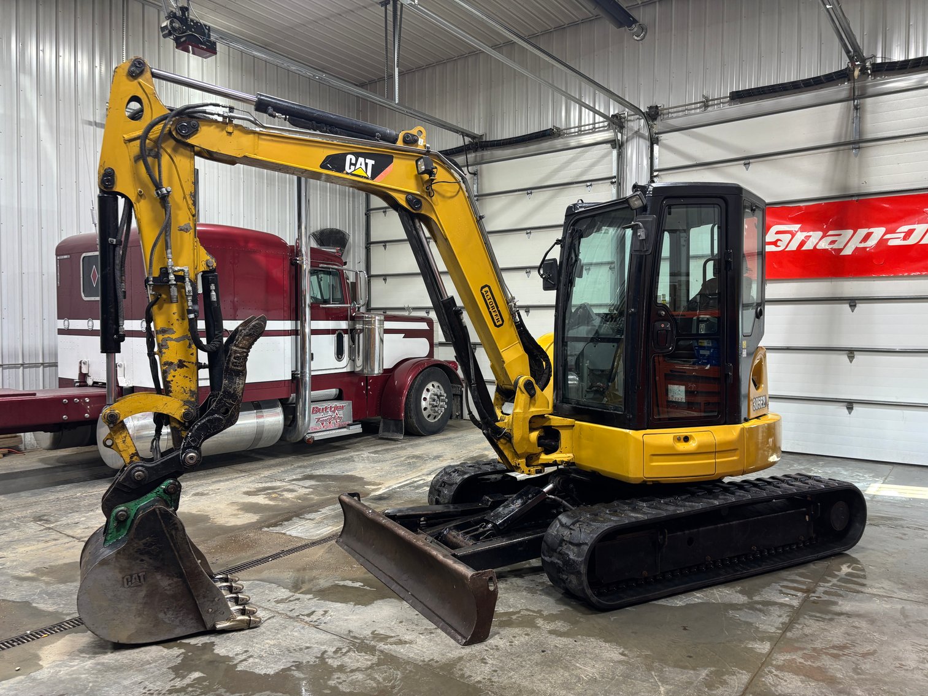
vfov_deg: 53.1
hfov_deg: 67.3
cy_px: 348
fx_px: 697
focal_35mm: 26
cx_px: 464
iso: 125
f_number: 1.6
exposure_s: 1/60
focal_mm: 5.96
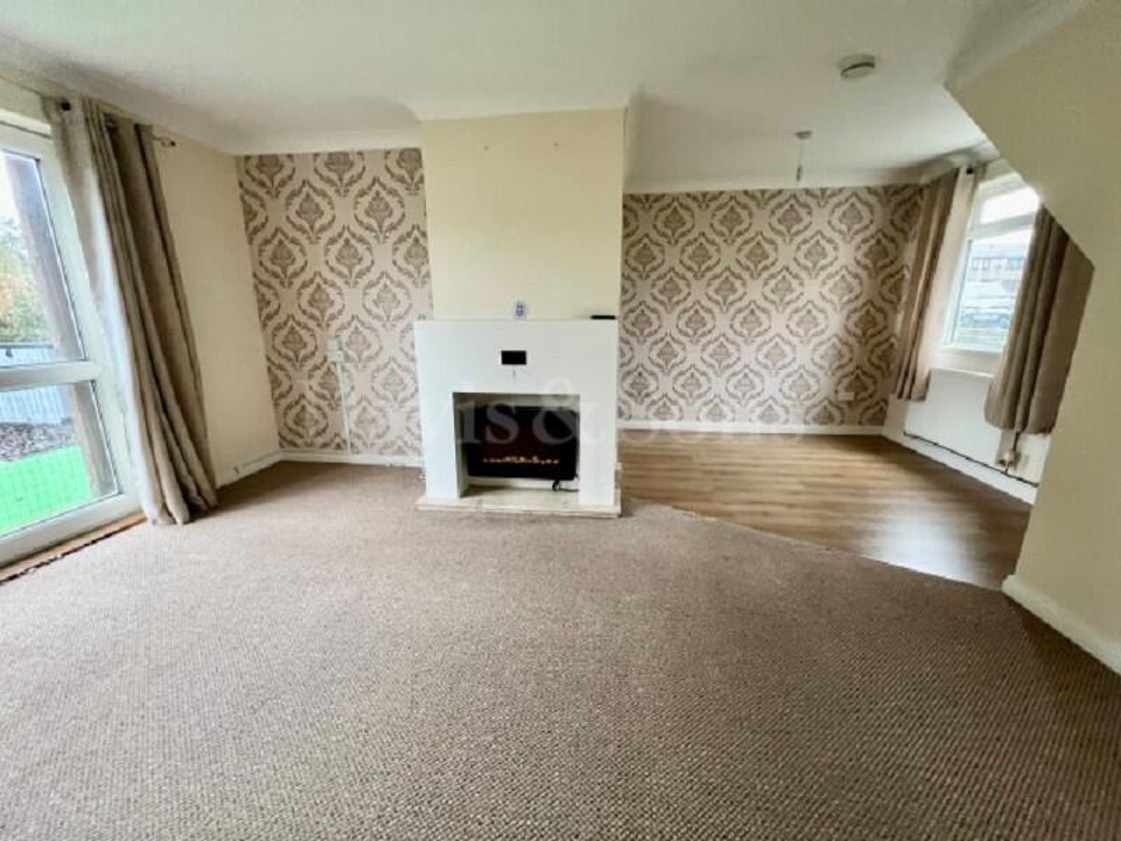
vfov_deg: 89.9
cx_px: 560
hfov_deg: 106.2
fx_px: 421
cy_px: 420
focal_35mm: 13
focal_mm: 1.57
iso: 400
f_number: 1.8
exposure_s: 1/60
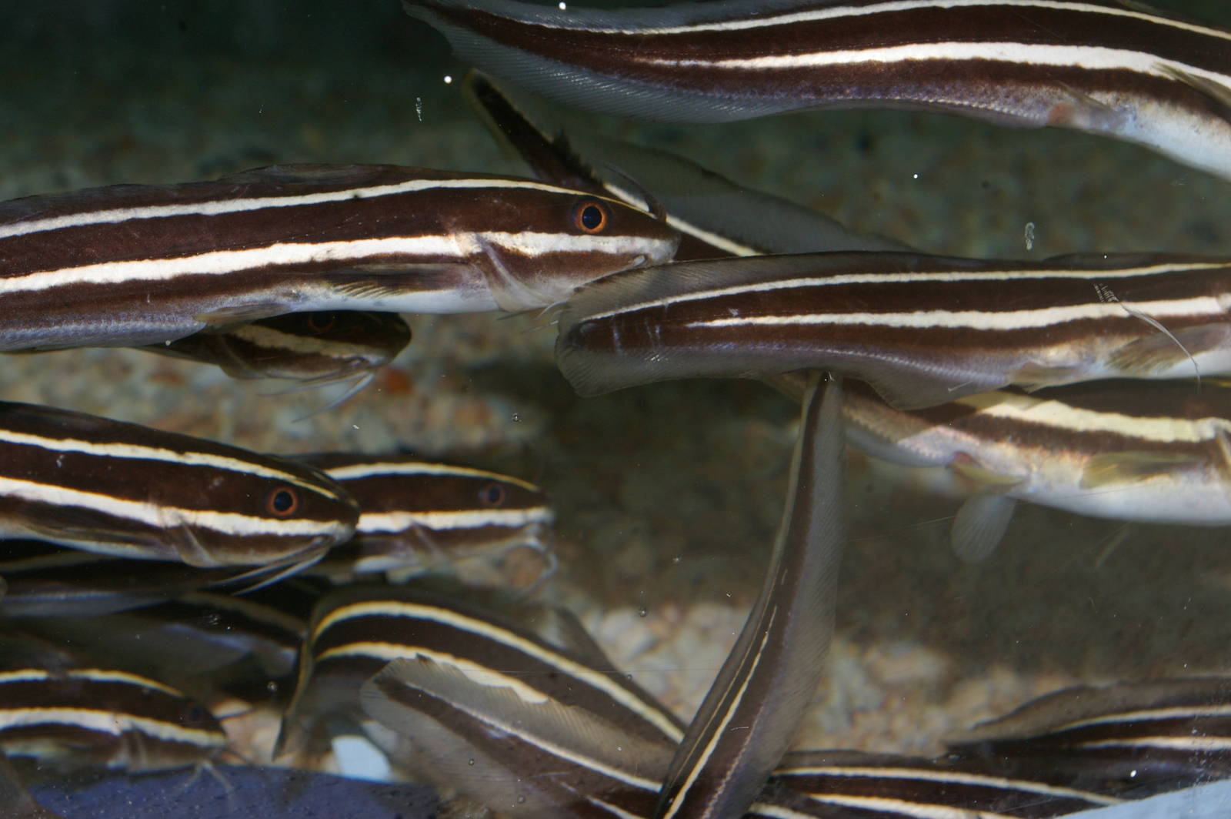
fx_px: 2306
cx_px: 616
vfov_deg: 20.1
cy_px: 410
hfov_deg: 29.9
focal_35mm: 68
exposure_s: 1/60
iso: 400
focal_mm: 45
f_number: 16
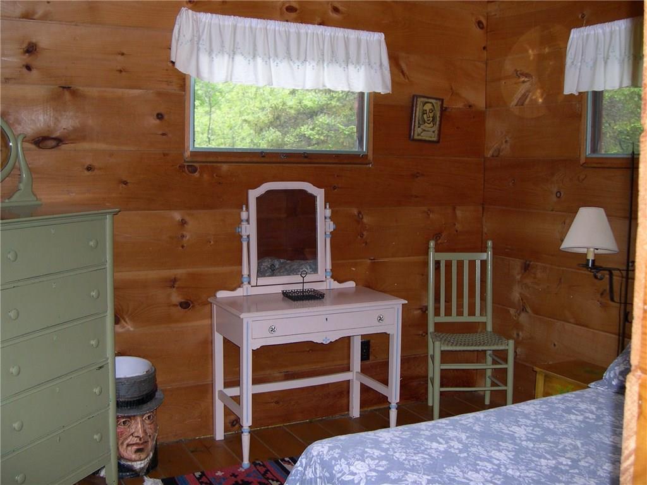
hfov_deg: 49.0
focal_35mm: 38
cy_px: 242
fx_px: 710
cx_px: 324
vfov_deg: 37.7
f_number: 2.8
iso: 172
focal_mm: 8
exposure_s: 1/60
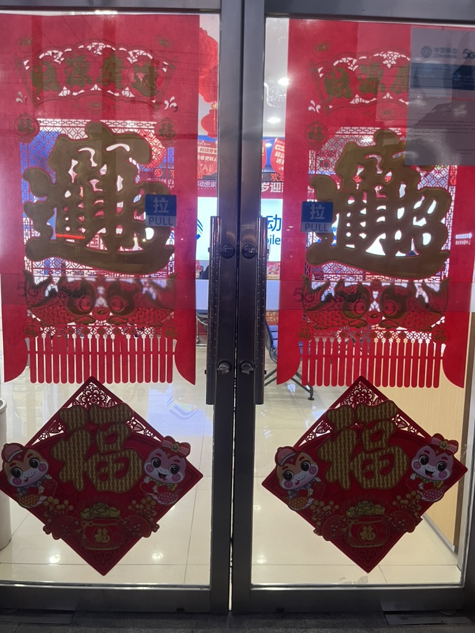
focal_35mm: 26
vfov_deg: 67.3
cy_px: 316
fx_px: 476
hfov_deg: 53.1
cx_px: 238
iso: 200
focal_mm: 5.1
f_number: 1.6
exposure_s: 1/50
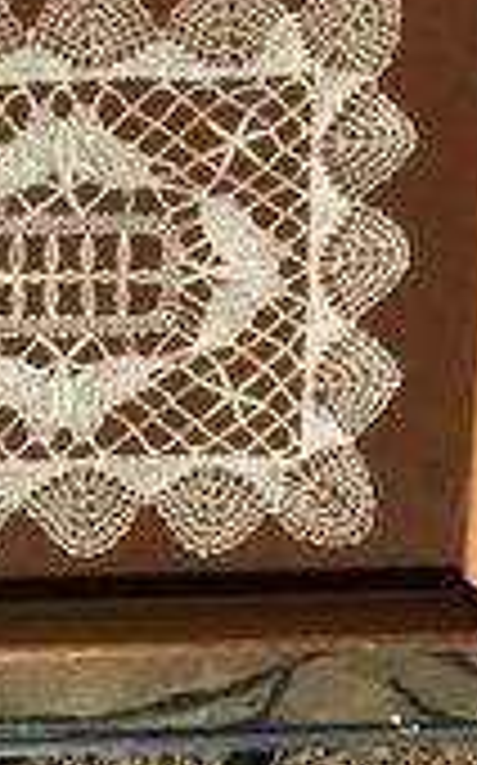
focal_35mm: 62
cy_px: 218
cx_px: -47
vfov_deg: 32.5
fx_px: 1292
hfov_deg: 20.0
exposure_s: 1/1923
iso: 25
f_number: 2.2
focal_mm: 4.15
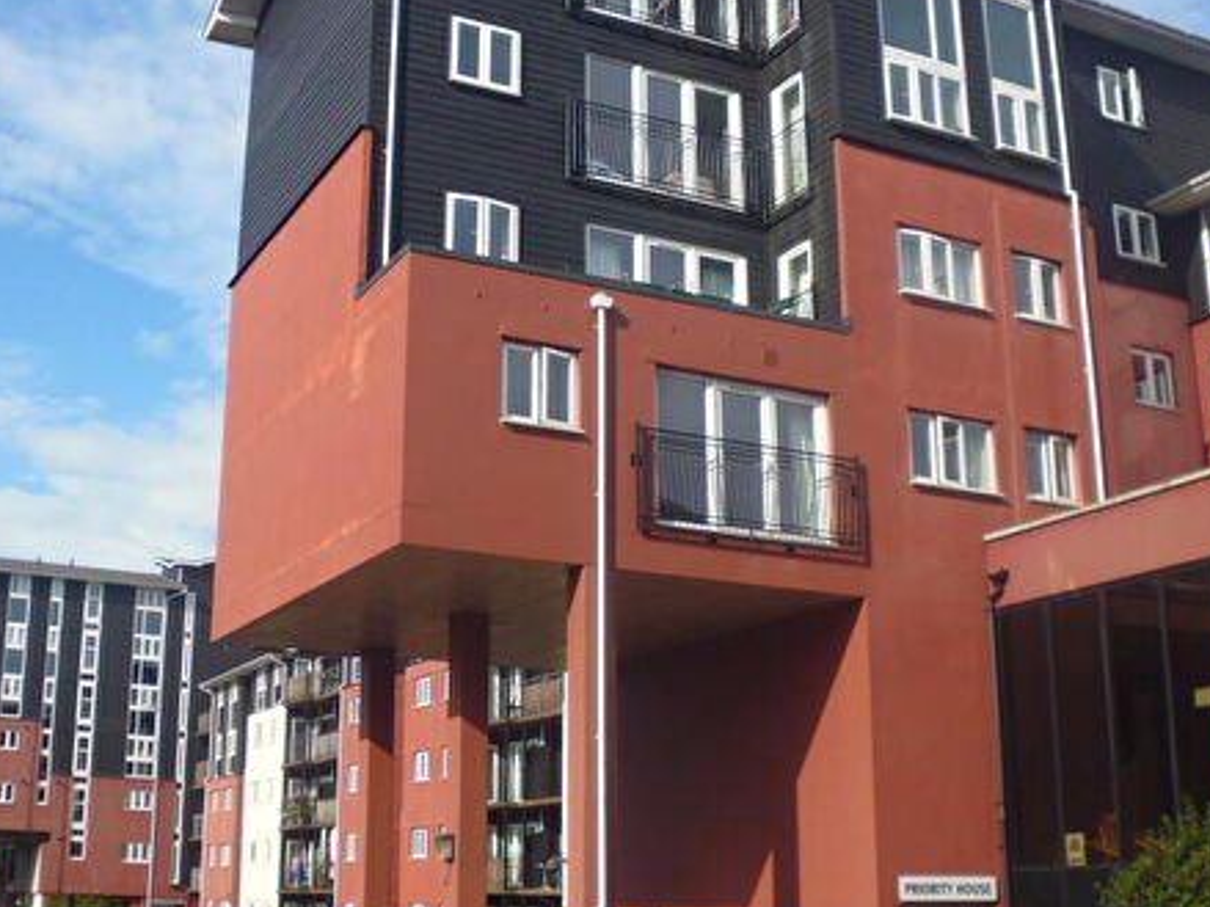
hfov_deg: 37.4
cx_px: 491
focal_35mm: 51
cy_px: 470
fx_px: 1782
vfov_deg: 28.5
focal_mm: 5.6
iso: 100
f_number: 10
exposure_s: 1/100
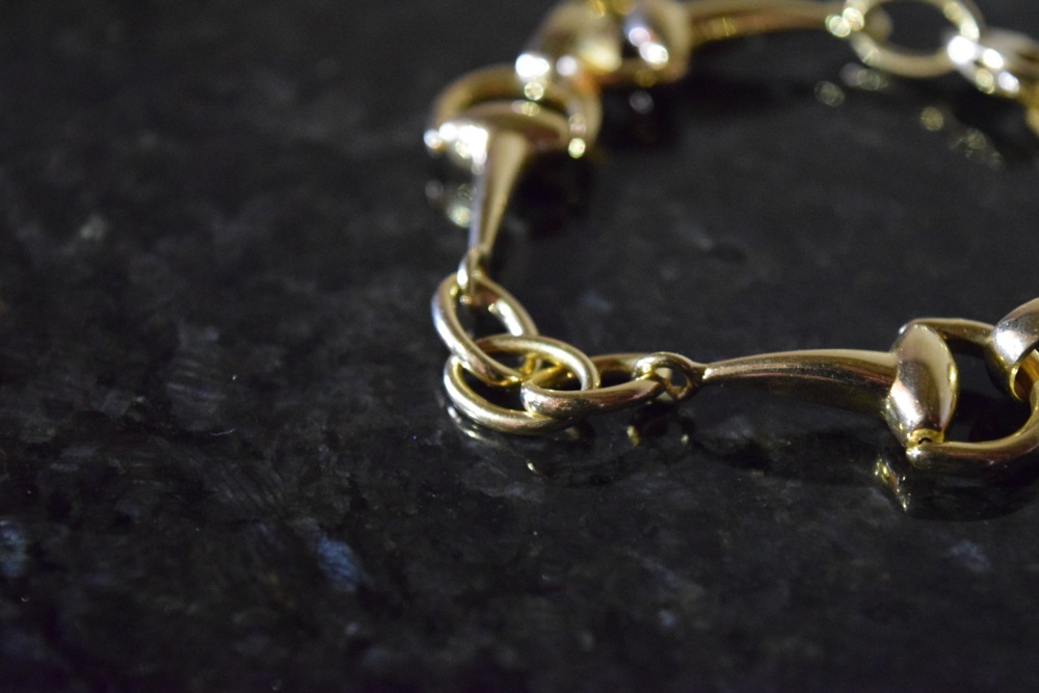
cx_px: 520
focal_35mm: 82
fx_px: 2381
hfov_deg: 24.6
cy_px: 346
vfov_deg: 16.6
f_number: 5.6
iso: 6400
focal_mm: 55
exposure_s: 1/50
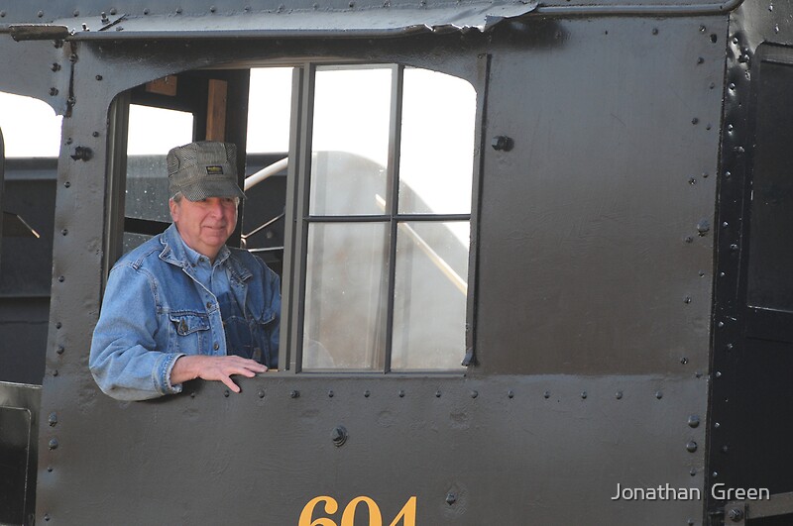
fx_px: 9239
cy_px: 263
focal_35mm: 420
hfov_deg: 4.9
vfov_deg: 3.3
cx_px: 396
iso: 320
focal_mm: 280
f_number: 7.1
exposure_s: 1/200
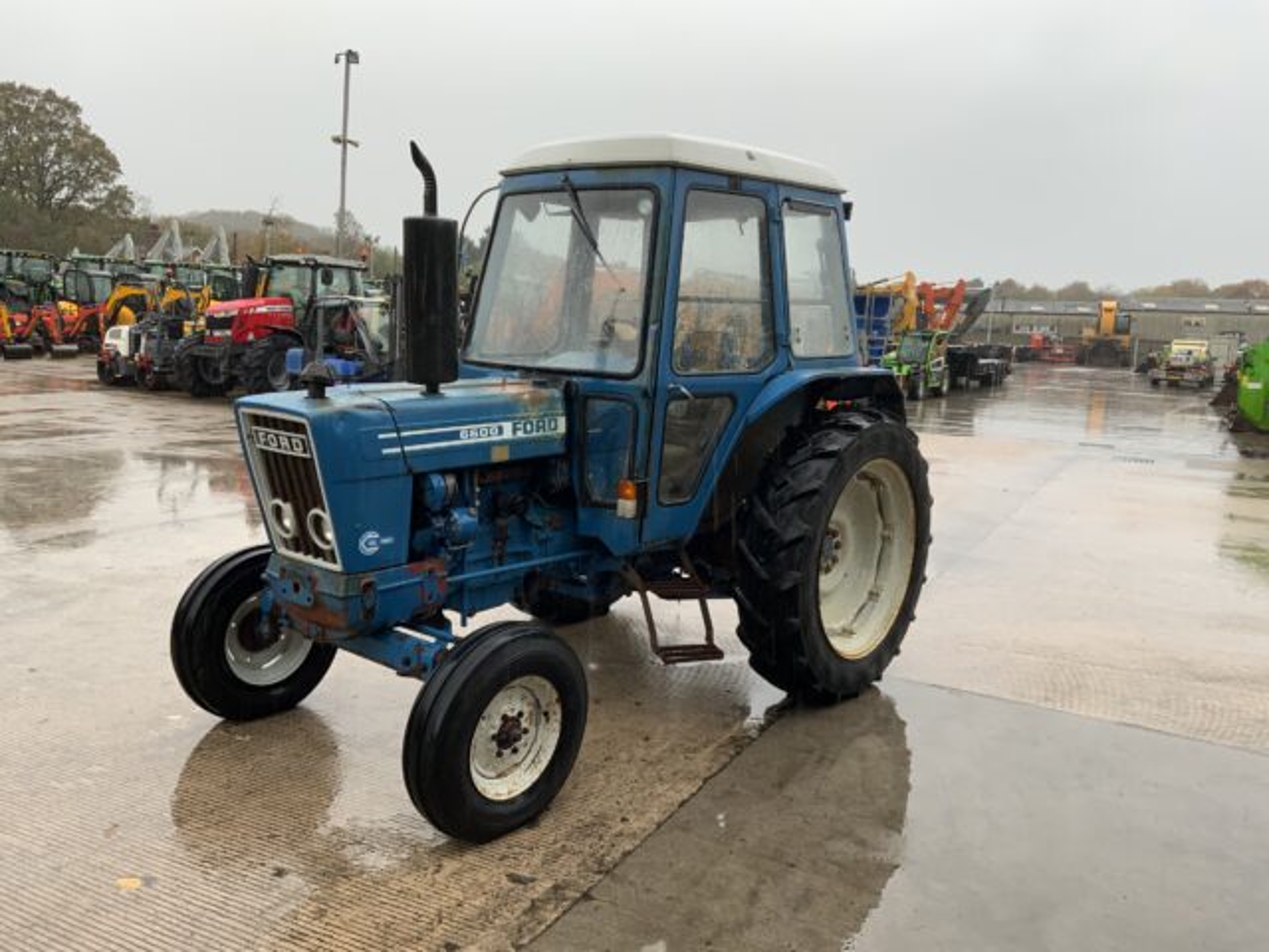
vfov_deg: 48.2
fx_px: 1063
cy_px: 476
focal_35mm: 29
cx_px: 634
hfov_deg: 61.7
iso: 16
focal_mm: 3
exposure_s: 1/144
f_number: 1.8
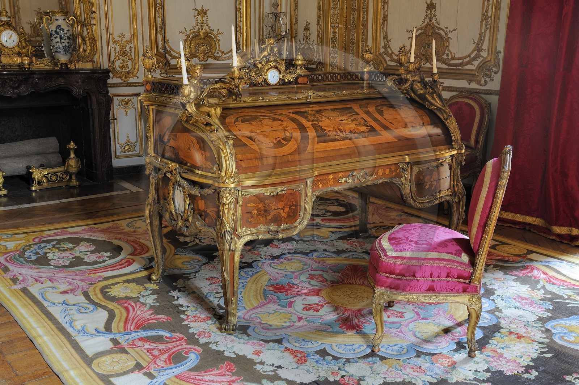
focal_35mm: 40
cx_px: 290
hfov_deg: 48.5
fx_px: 643
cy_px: 192
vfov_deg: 33.3
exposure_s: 4
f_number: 11
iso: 200
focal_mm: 40
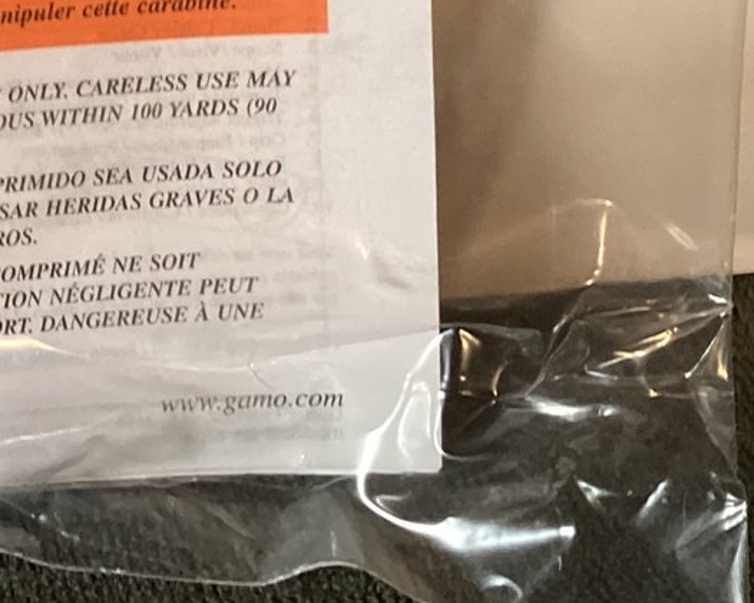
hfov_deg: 19.9
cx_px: -263
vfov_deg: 17.1
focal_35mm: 87
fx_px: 1942
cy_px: -44
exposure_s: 1/60
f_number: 2.4
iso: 80
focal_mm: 3.3
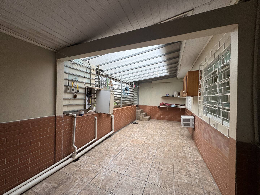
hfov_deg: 102.1
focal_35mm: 14
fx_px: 105
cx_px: 130
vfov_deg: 85.7
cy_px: 98
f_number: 2.2
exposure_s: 1/99
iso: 100
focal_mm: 2.22
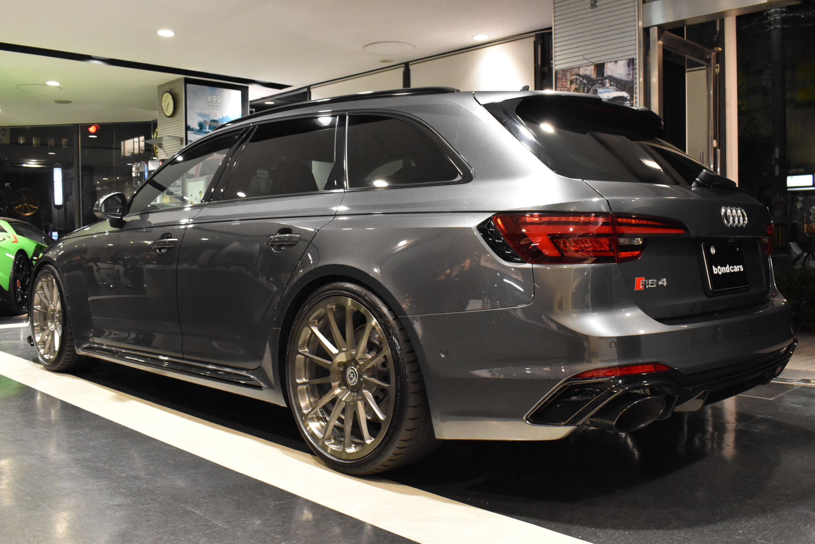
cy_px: 272
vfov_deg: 40.0
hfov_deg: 57.2
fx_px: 747
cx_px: 408
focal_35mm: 33
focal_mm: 22
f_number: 8
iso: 3600
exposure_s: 1/40
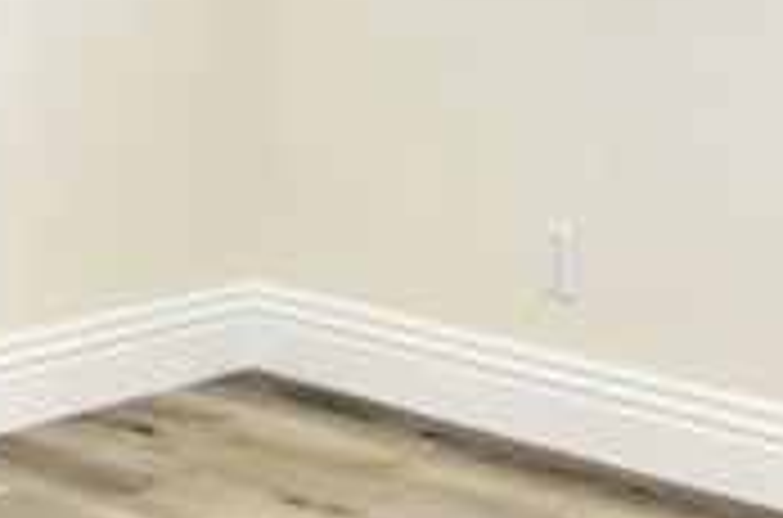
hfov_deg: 19.3
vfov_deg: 12.3
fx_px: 2299
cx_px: 513
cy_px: -234
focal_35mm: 106
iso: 400
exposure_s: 1/60
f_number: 6.3
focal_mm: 12
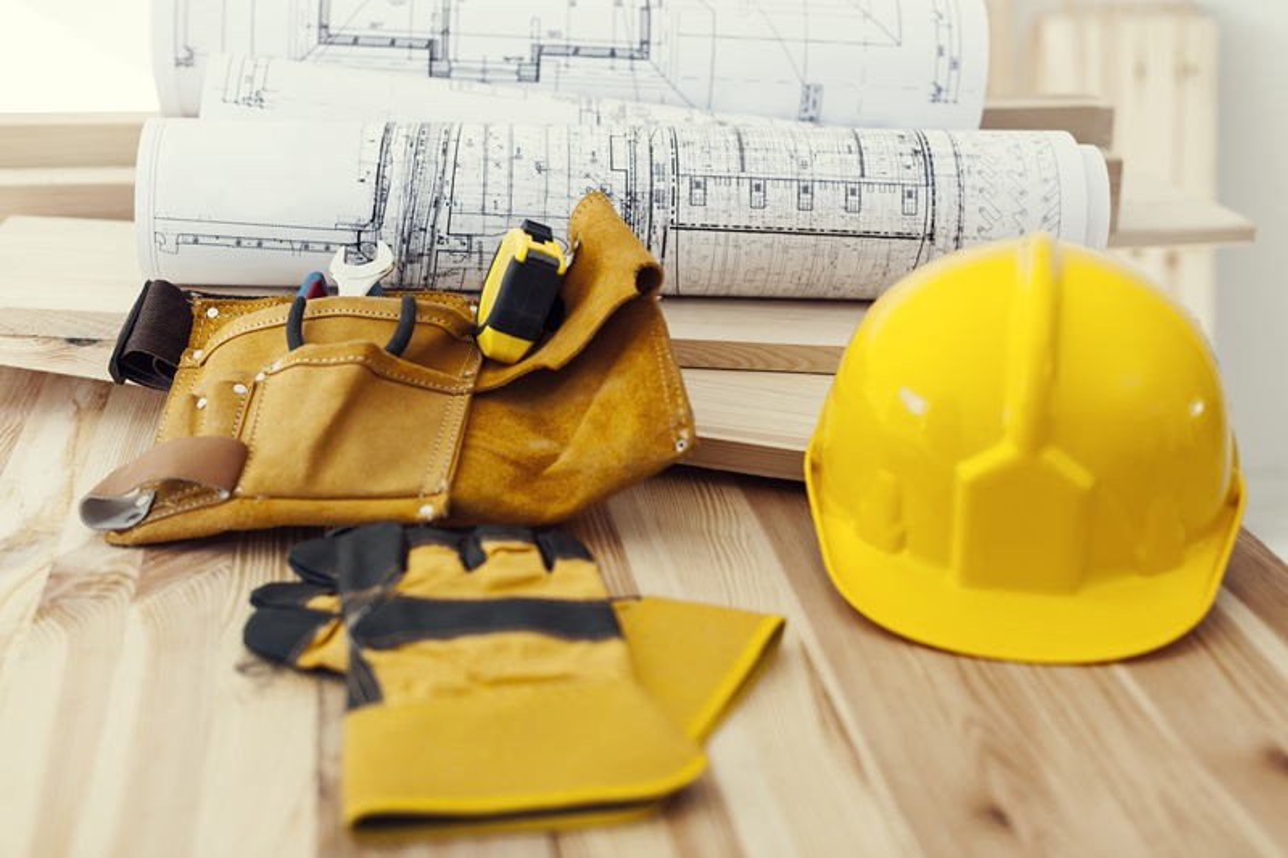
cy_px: 429
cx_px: 644
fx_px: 1788
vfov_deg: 27.0
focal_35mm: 50
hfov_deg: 39.6
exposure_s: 1/200
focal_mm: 50
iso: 100
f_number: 3.2
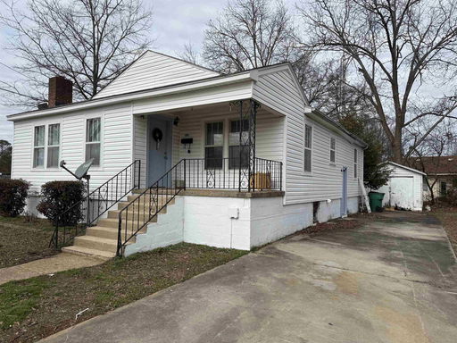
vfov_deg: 56.8
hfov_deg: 71.6
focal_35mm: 24
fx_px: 317
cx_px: 228
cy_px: 172
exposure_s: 1/5714
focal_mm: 6.76
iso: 80
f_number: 1.78
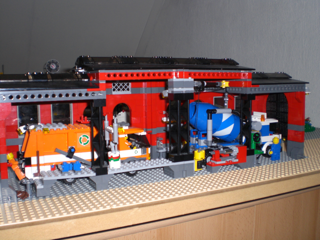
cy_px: 120
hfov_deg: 49.0
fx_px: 351
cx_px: 160
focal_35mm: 38
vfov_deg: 37.7
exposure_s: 1/60
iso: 100
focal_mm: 6.3
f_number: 3.1
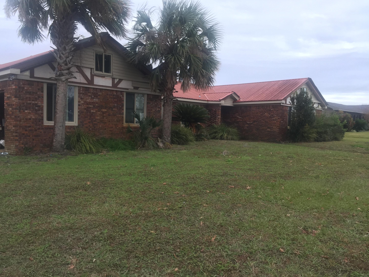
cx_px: 181
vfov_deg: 46.8
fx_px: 320
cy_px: 139
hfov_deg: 60.0
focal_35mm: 30
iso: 50
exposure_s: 1/120
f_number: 2.2
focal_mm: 4.15
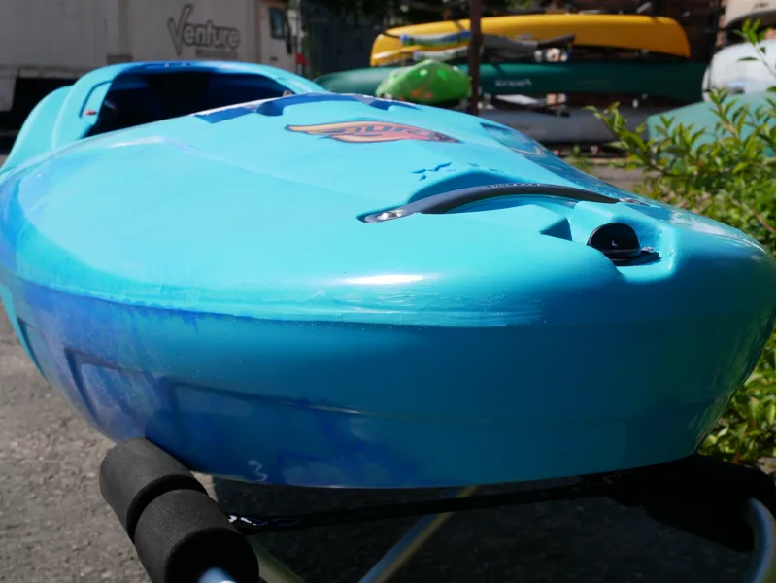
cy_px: 292
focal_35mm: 50
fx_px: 1122
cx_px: 388
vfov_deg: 29.1
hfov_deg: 38.2
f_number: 10
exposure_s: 1/320
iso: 200
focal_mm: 25
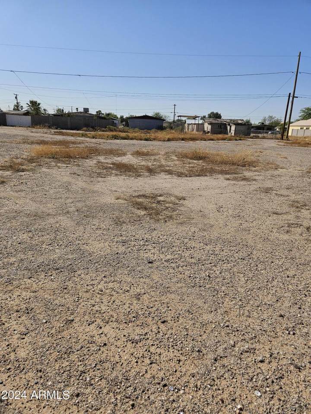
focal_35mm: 23
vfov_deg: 73.9
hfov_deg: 58.9
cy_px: 207
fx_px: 276
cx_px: 156
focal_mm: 5.4
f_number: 1.8
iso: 25
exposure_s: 1/3238
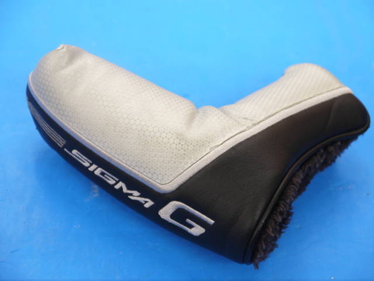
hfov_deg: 23.3
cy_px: 140
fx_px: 908
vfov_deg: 17.6
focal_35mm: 84
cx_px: 187
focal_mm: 42
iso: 640
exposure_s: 1/80
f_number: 5.6
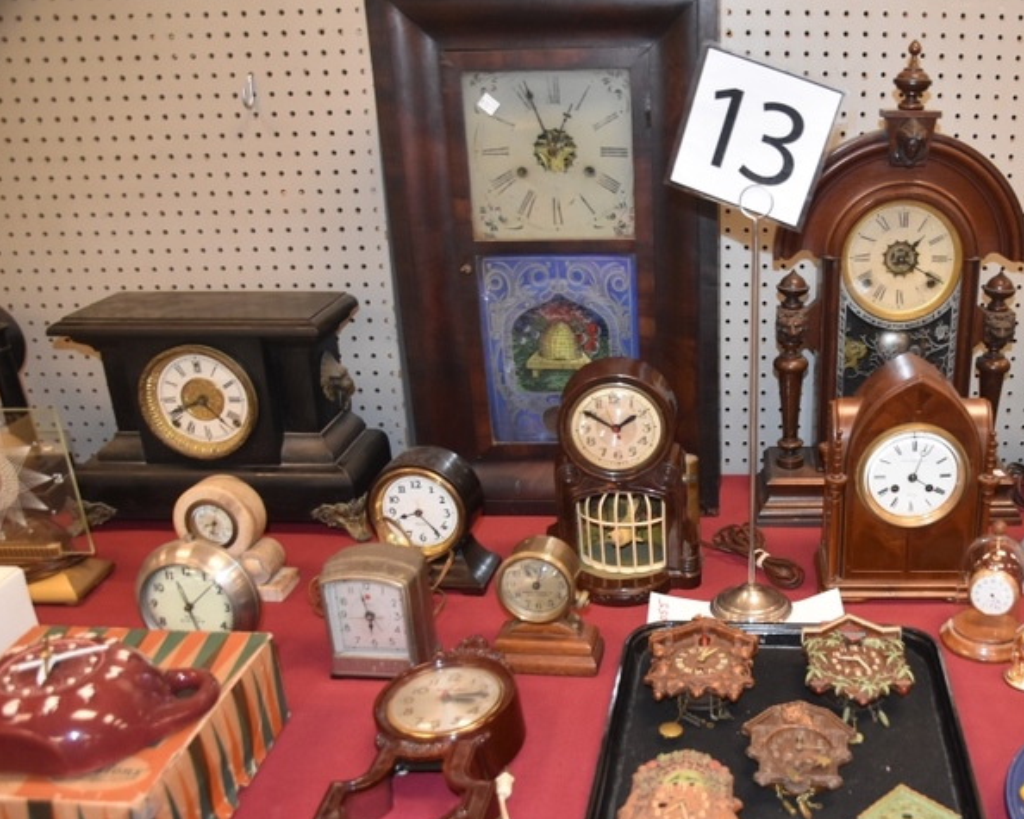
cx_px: 740
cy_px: 459
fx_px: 1000
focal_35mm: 33
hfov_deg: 52.4
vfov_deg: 44.5
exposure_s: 1/60
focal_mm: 16
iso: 1600
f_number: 3.5
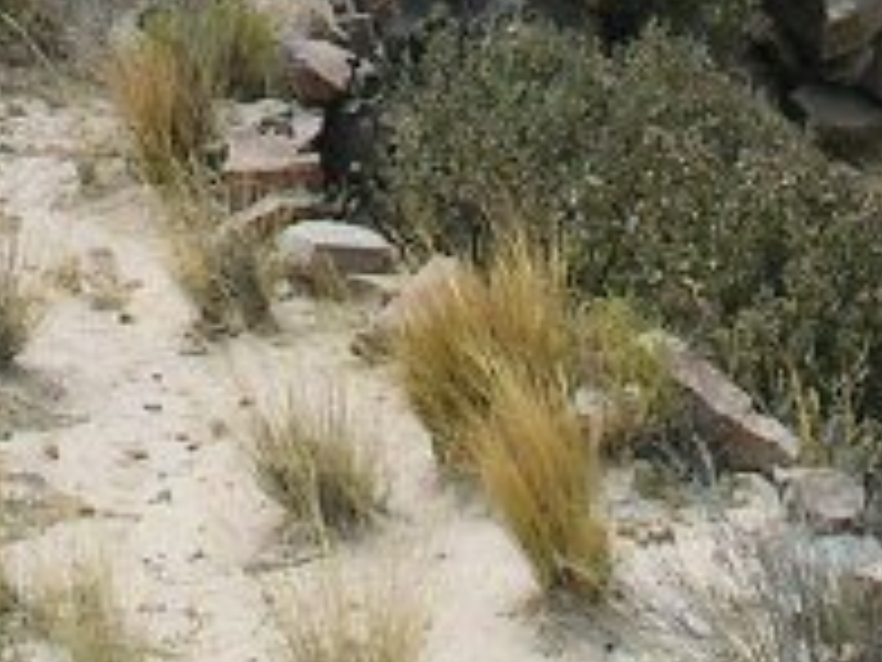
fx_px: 6064
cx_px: 256
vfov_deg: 6.0
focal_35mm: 238
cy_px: -905
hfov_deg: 8.3
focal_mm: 7.5
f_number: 6.2
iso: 50
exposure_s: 1/218
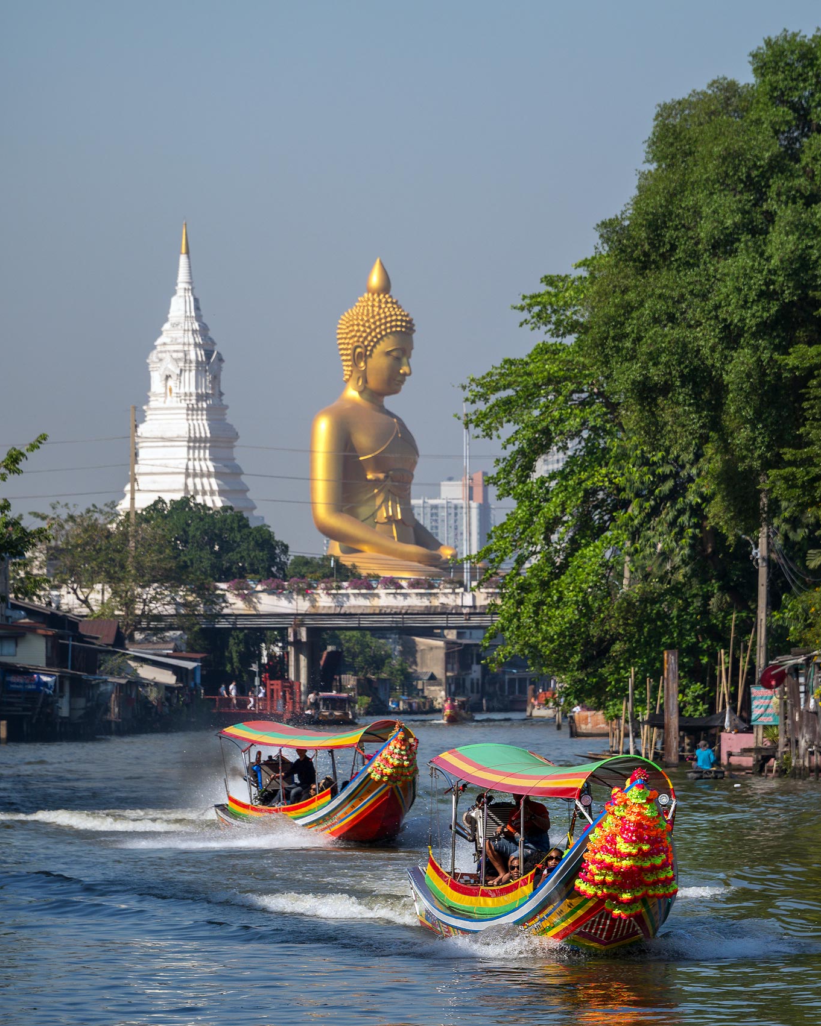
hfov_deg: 8.1
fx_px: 5833
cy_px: 608
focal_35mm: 192
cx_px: 410
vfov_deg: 10.1
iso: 140
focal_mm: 170
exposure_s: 1/800
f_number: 9
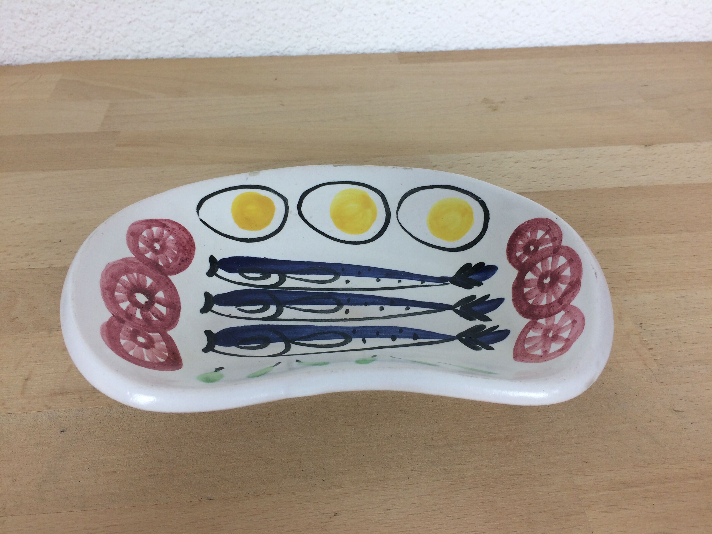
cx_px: 356
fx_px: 596
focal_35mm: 29
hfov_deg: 61.7
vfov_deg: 48.2
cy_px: 267
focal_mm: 4.15
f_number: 2.2
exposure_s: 1/50
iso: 50
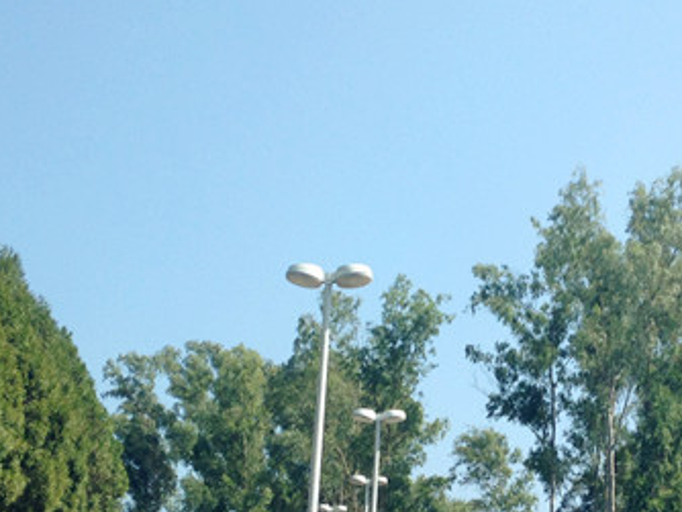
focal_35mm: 79
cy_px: 379
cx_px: 472
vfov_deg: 18.6
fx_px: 1558
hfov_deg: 24.5
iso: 50
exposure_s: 1/430
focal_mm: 4.13
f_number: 2.4
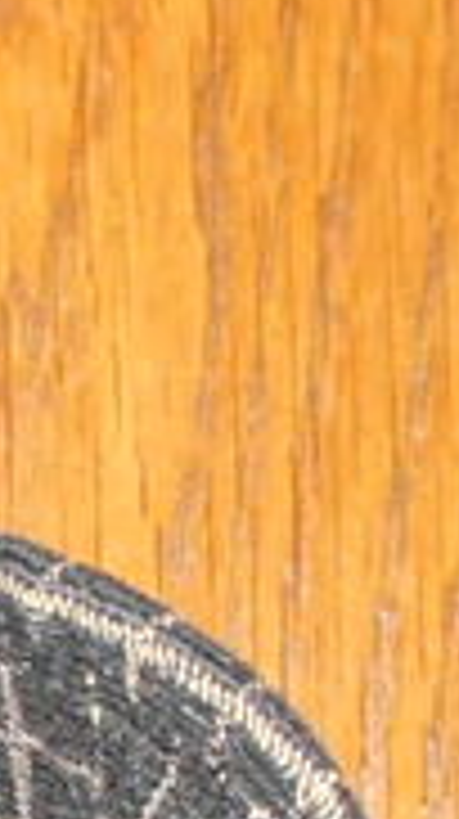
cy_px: 1544
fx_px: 3385
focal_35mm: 156
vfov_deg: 12.4
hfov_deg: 6.8
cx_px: -1066
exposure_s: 1/25
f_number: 3.2
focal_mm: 4.6
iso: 80
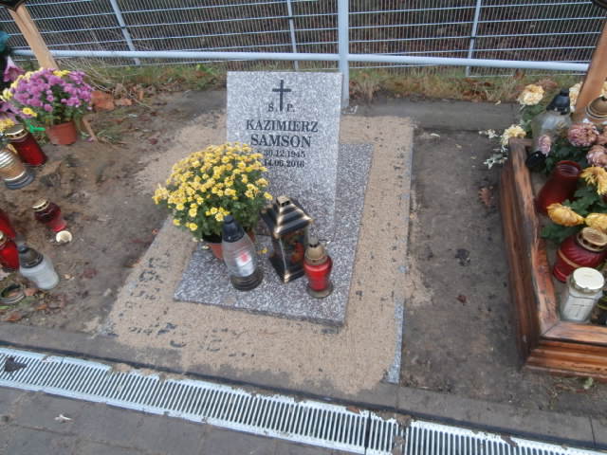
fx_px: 421
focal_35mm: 24
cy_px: 228
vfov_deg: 56.8
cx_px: 304
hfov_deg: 71.6
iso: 100
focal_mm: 4.2
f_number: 3
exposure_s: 1/80
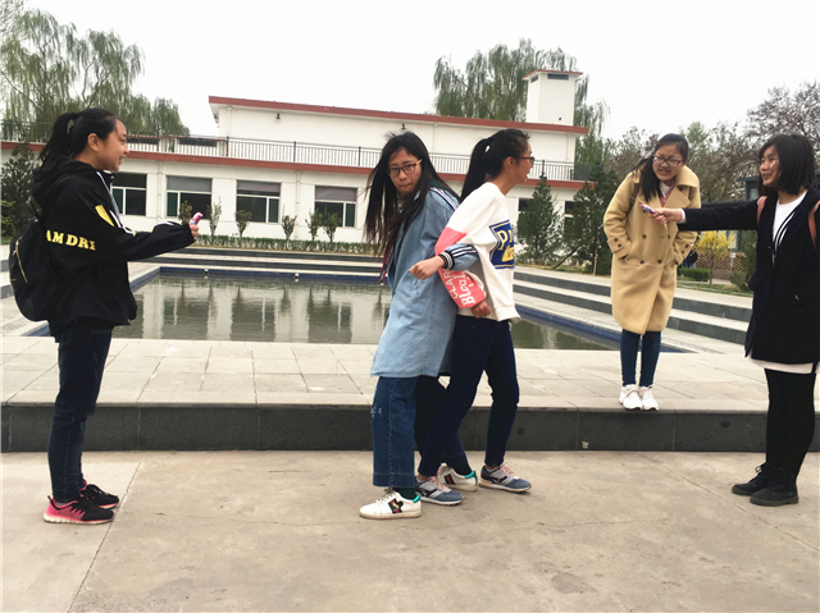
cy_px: 306
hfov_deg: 61.7
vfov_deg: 48.2
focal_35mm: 29
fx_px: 686
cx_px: 410
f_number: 2.2
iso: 25
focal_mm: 4.15
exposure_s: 1/167
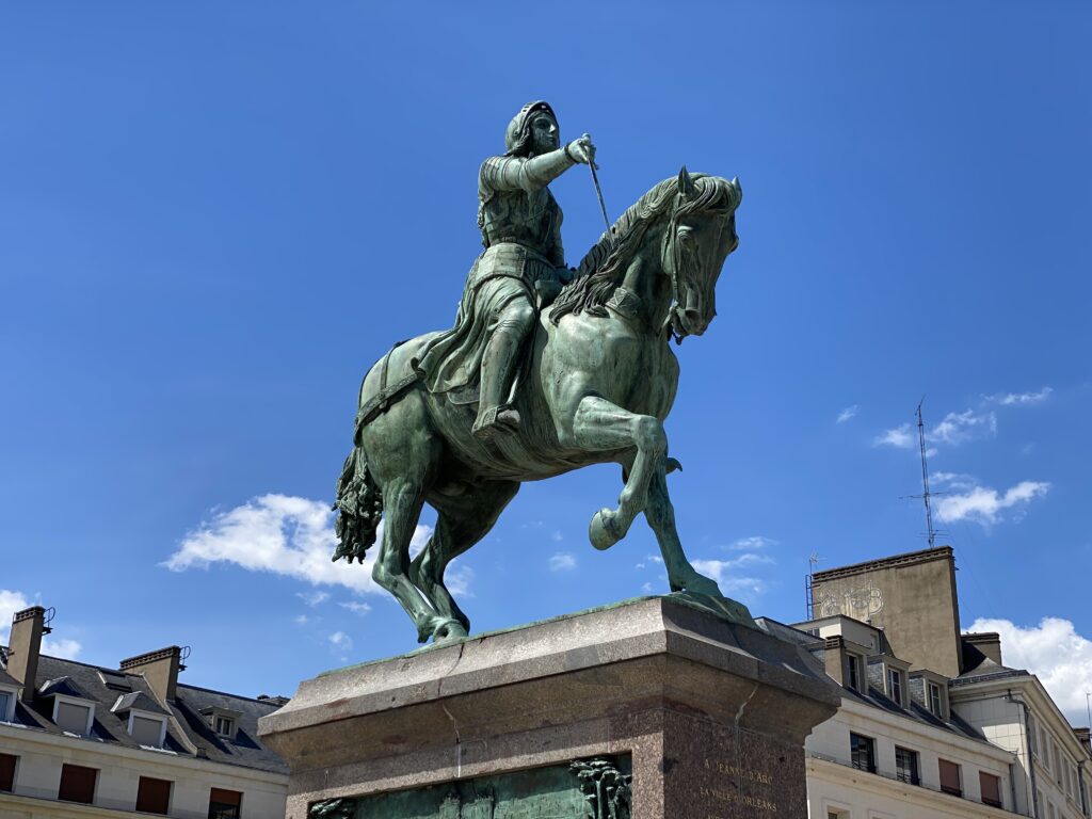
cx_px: 546
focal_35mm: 52
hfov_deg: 36.8
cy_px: 410
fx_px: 1640
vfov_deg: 28.0
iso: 20
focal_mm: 6
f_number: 2
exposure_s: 1/1653
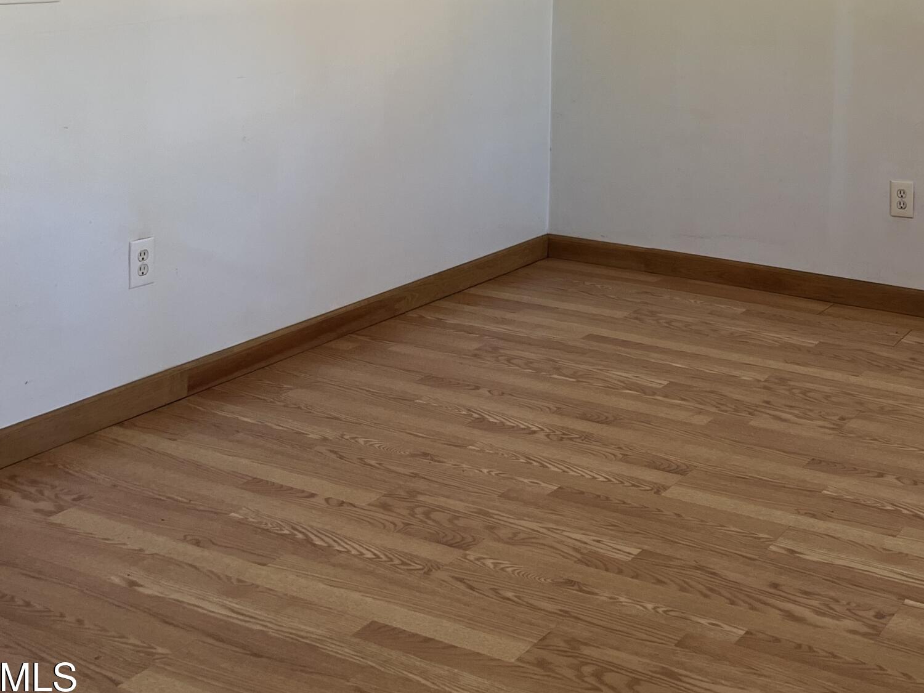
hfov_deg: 36.1
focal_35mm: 52
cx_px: 678
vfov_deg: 26.9
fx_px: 1388
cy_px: 48
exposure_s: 1/121
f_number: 1.6
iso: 80
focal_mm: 5.1
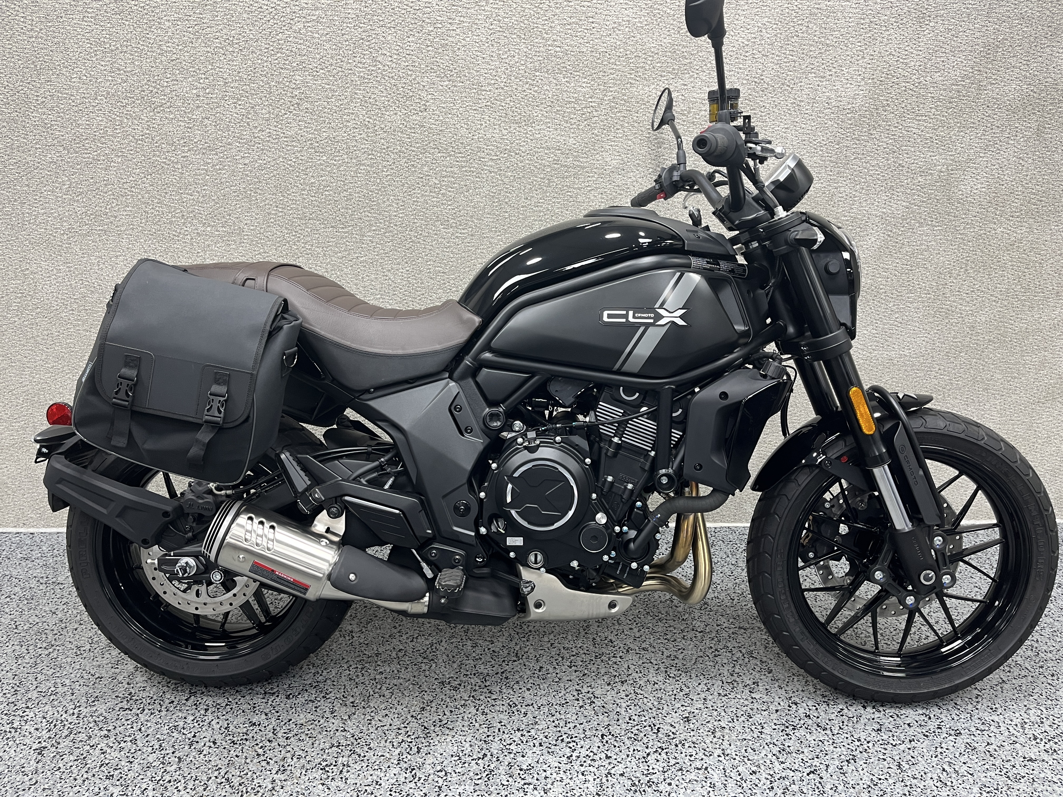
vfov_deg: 53.1
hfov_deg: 67.3
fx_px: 798
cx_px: 532
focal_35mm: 26
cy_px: 398
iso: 80
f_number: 1.6
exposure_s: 1/60
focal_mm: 5.1
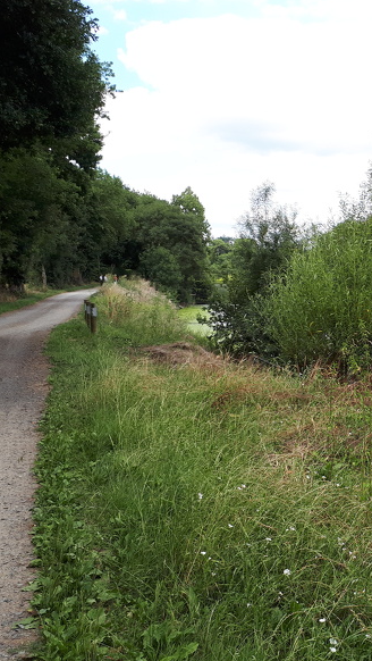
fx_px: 700
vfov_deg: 50.5
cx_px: 408
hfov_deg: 27.3
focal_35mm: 40
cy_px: 330
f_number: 1.9
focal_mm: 3.6
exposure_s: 1/491
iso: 40
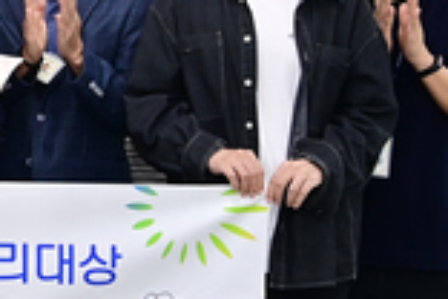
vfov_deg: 8.1
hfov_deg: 11.1
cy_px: 62
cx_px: -405
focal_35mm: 170
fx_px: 2115
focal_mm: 38
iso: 1250
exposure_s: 1/200
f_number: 4
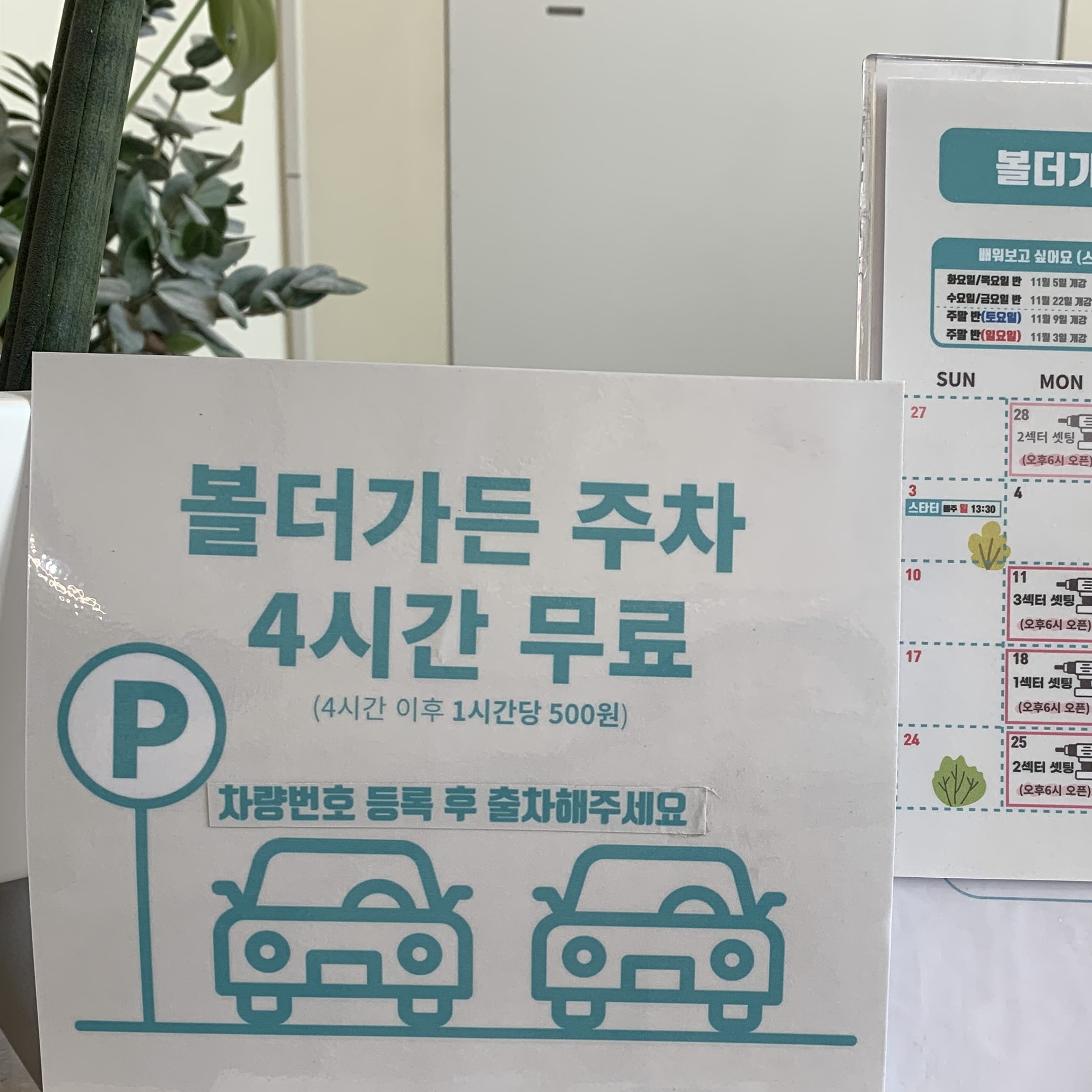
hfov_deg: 37.2
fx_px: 1606
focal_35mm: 45
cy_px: 750
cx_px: 706
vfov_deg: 37.1
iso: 32
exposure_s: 1/120
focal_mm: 4.25
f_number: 1.8
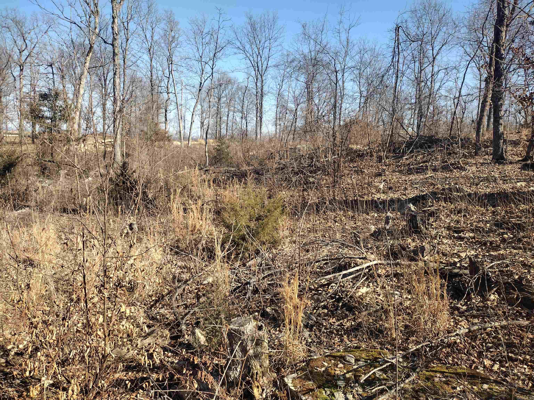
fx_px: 417
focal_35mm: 27
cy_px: 200
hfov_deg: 65.3
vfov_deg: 51.4
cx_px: 267
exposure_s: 1/982
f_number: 1.7
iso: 100
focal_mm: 4.71
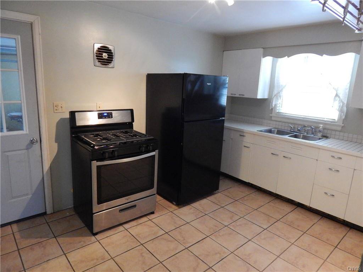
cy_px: 136
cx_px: 182
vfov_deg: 58.9
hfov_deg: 73.9
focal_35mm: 23
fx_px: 241
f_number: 3
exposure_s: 1/15
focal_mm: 4
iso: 800
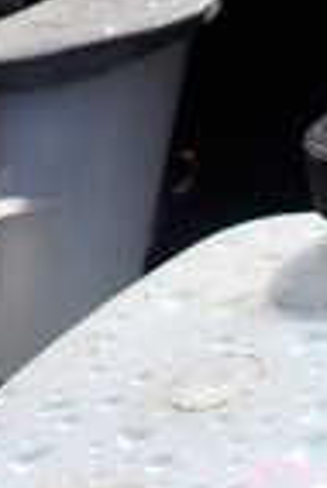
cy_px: 636
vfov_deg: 17.4
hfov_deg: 12.4
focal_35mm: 110
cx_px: 241
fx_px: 1495
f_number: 8
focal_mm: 4.5
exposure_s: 1/160
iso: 100
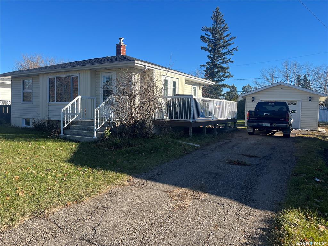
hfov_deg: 67.3
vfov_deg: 53.1
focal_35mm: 26
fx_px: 246
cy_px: 123
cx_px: 164
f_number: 1.6
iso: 50
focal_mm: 5.1
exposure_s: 1/1923
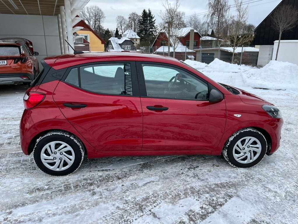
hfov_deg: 67.3
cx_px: 149
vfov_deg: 53.1
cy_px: 112
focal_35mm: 26
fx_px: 224
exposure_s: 1/621
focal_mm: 5.1
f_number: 1.6
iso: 50
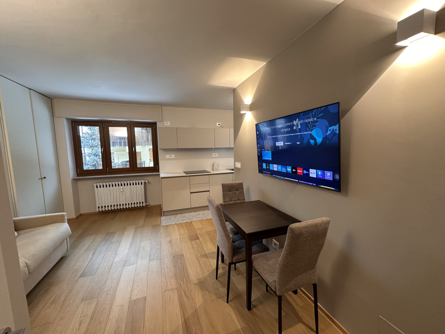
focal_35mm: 14
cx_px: 222
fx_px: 180
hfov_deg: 102.1
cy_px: 167
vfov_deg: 85.7
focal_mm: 2.22
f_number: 2.2
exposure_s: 1/50
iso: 200
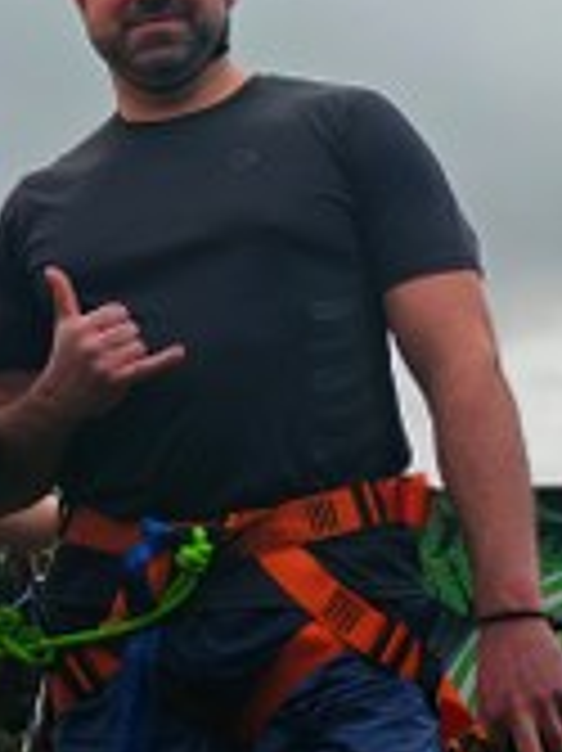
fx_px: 2991
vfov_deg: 14.1
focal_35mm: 138
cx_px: 45
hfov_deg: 10.7
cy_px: 41
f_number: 1.9
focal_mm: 6.12
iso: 50
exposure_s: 1/970
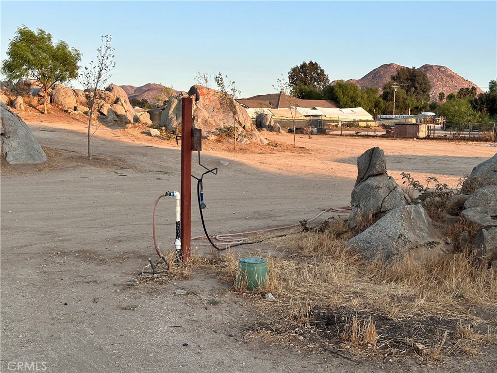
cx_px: 248
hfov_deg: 39.7
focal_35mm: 48
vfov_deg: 30.3
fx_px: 689
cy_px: 186
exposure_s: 1/1751
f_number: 1.78
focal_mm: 6.86
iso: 64
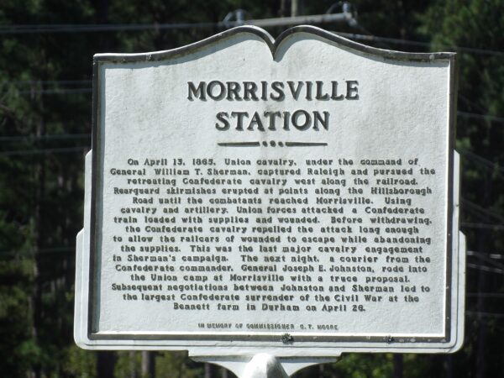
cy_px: 189
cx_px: 252
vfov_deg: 3.4
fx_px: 6406
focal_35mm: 440
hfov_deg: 4.5
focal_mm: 78.9
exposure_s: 1/691
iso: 100
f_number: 4.2
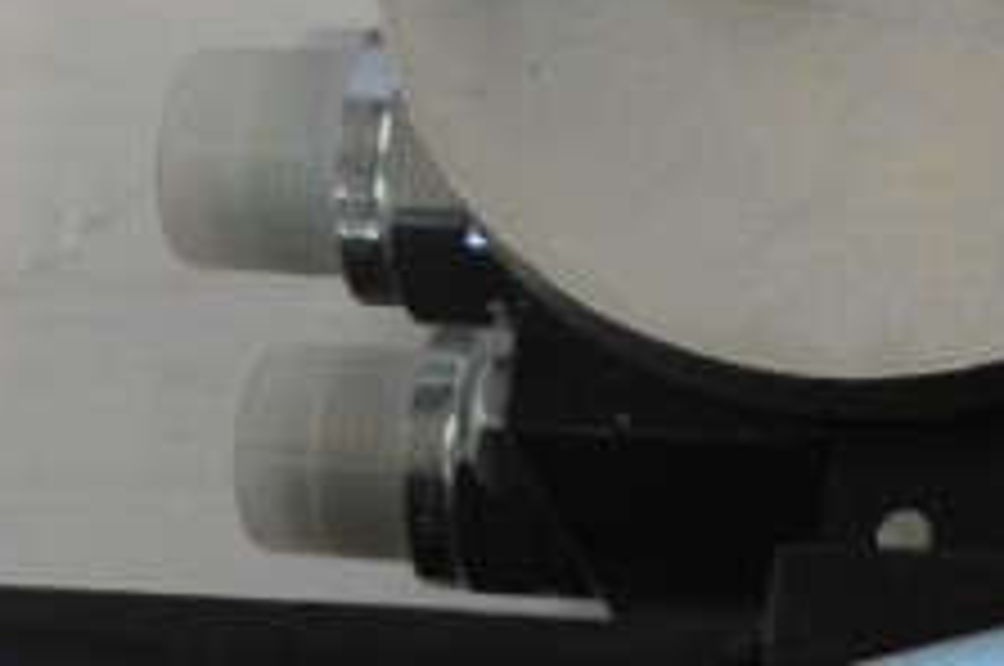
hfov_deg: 10.4
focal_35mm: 187
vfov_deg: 7.3
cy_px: 18
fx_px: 5208
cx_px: 1765
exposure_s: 1/100
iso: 400
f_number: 5
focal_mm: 24
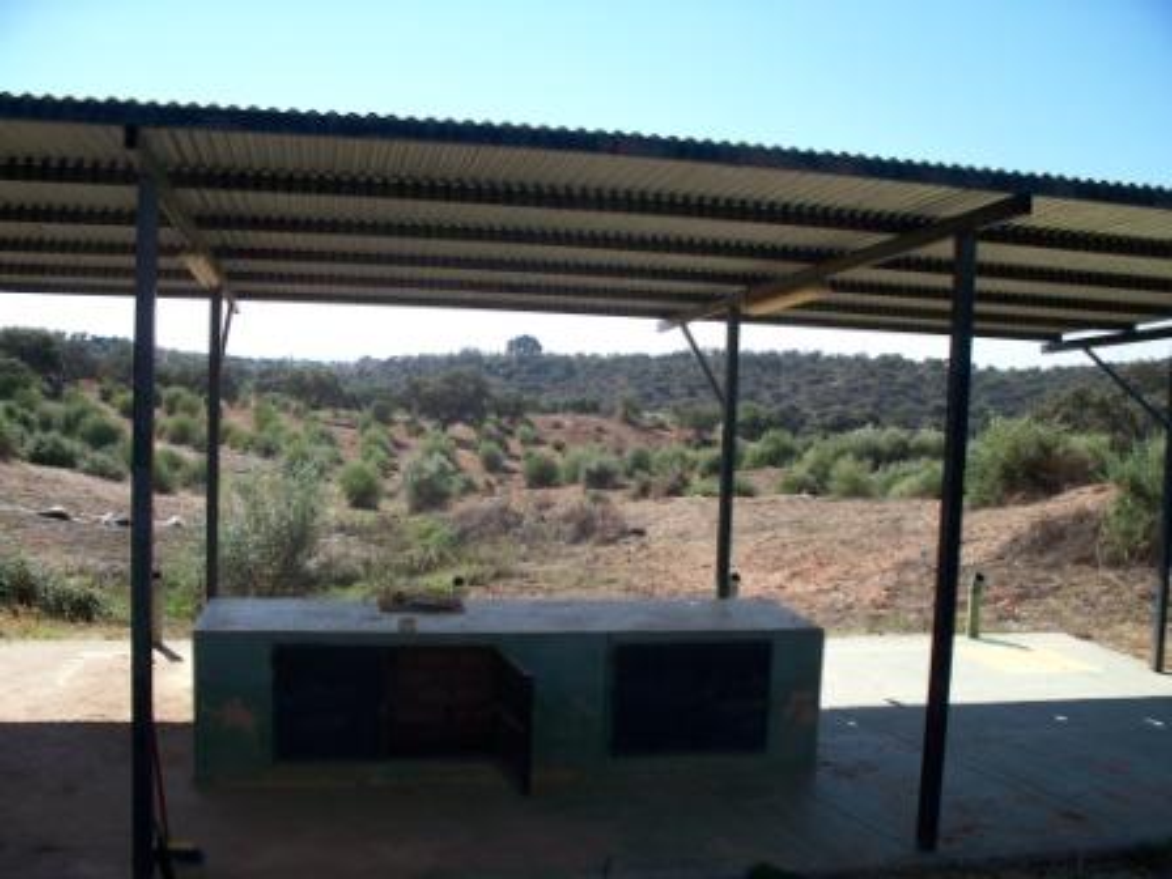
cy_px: 440
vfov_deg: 39.7
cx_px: 586
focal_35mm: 36
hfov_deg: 51.4
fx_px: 1219
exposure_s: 1/640
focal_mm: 7.54
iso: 64
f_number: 2.8
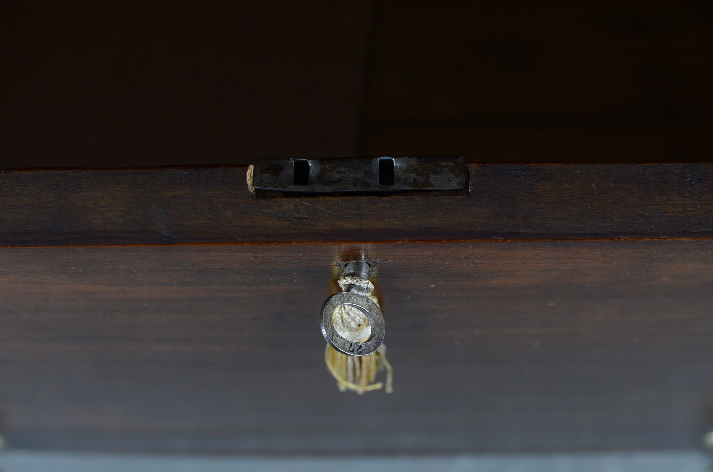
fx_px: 1038
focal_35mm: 52
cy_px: 236
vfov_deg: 25.6
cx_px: 356
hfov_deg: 37.9
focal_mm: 35
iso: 100
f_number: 5.6
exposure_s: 1/125
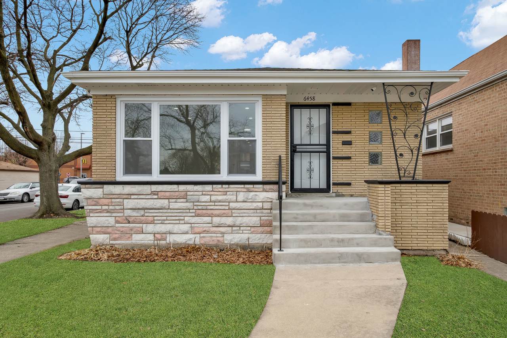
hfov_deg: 73.8
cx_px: 254
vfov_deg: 53.1
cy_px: 169
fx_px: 338
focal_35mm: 24
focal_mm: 24
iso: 800
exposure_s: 1/500
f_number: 8
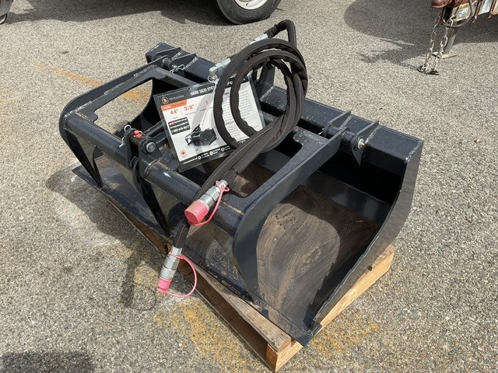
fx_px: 417
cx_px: 249
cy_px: 186
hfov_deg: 61.7
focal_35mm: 29
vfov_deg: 48.2
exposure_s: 1/1490
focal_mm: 3
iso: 16
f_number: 1.8
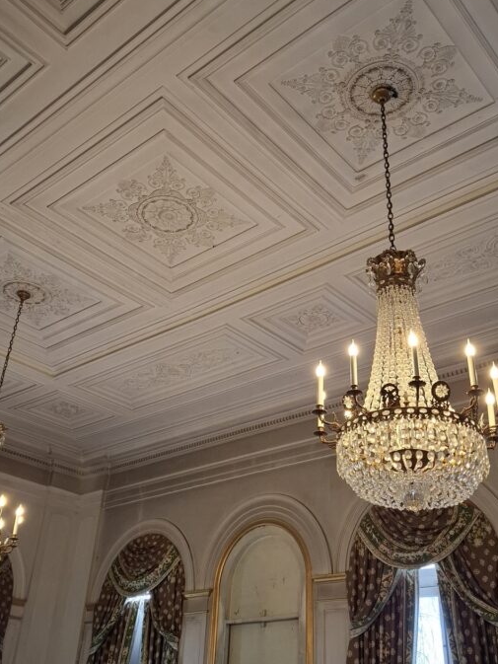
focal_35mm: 35
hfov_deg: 40.7
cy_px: 317
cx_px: 249
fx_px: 671
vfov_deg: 52.6
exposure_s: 1/50
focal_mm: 5.54
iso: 200
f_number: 1.8
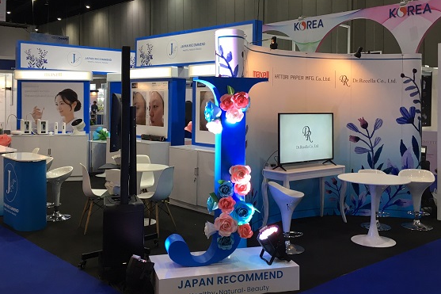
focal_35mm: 39
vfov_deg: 33.9
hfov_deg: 49.6
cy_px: 101
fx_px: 478
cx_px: 215
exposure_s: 1/33
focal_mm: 4.15
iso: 64
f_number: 2.2
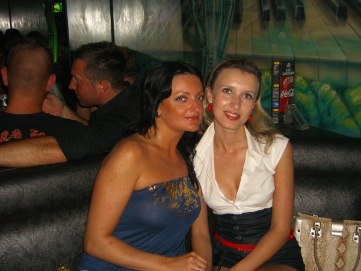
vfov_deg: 37.7
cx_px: 180
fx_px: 396
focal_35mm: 38
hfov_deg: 49.0
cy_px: 136
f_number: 2.8
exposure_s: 1/60
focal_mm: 7.9
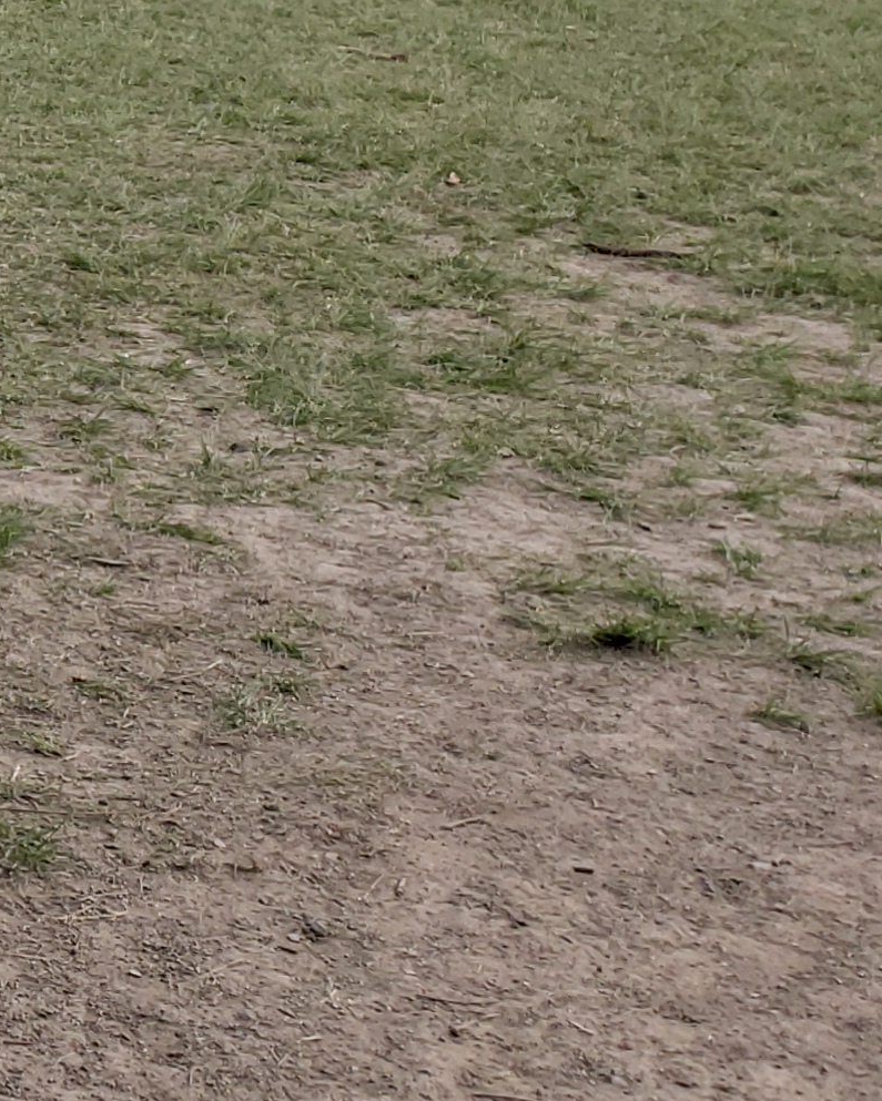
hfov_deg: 11.8
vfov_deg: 17.5
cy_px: -312
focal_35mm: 103
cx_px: -1319
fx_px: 3359
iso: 50
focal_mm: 4.3
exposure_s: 1/1084
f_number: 2.4
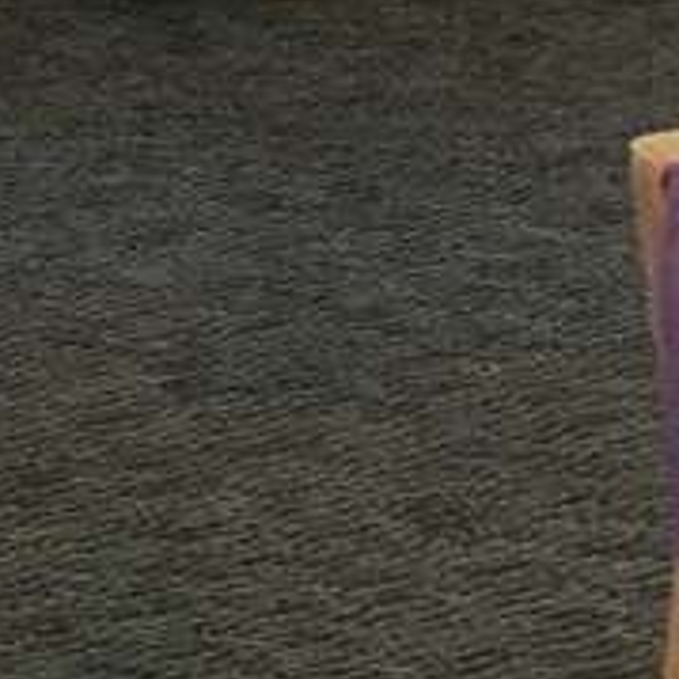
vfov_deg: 8.0
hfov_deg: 7.0
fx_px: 4549
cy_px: -895
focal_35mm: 205
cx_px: -1806
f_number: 1.8
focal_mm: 4.25
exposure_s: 1/60
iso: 125
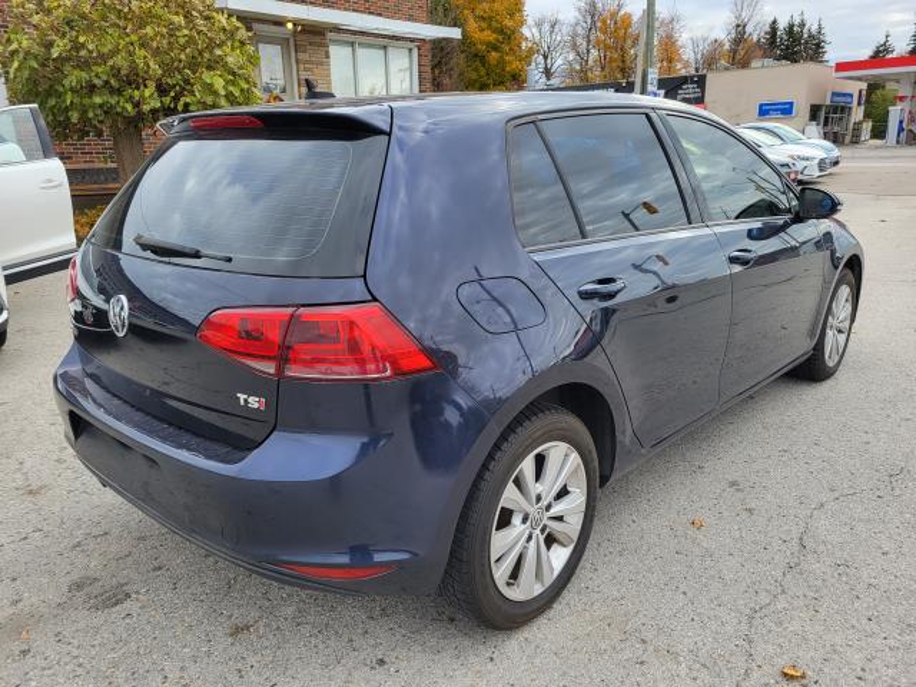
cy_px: 344
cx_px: 458
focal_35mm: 26
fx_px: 688
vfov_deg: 53.1
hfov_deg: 67.3
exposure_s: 1/423
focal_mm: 5.4
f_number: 1.8
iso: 40
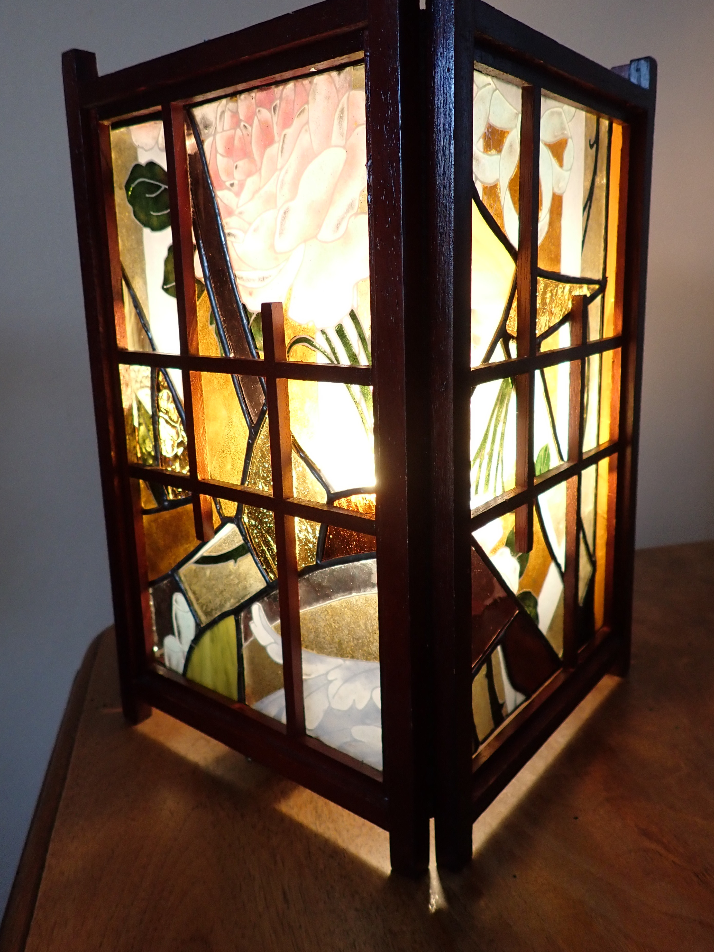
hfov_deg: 51.3
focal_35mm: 27
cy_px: 451
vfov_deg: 65.3
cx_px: 381
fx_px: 743
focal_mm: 4.5
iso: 200
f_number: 2
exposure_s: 1/60
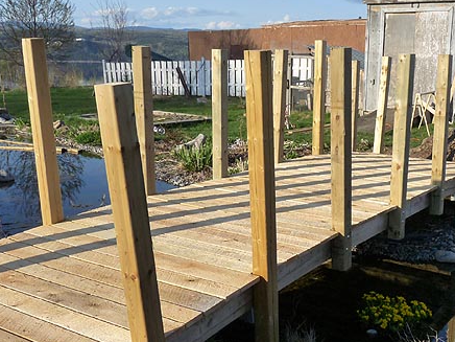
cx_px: 315
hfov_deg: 39.8
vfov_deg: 30.8
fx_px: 618
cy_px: 205
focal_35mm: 47
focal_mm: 4.8
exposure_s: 1/320
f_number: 5.6
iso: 160
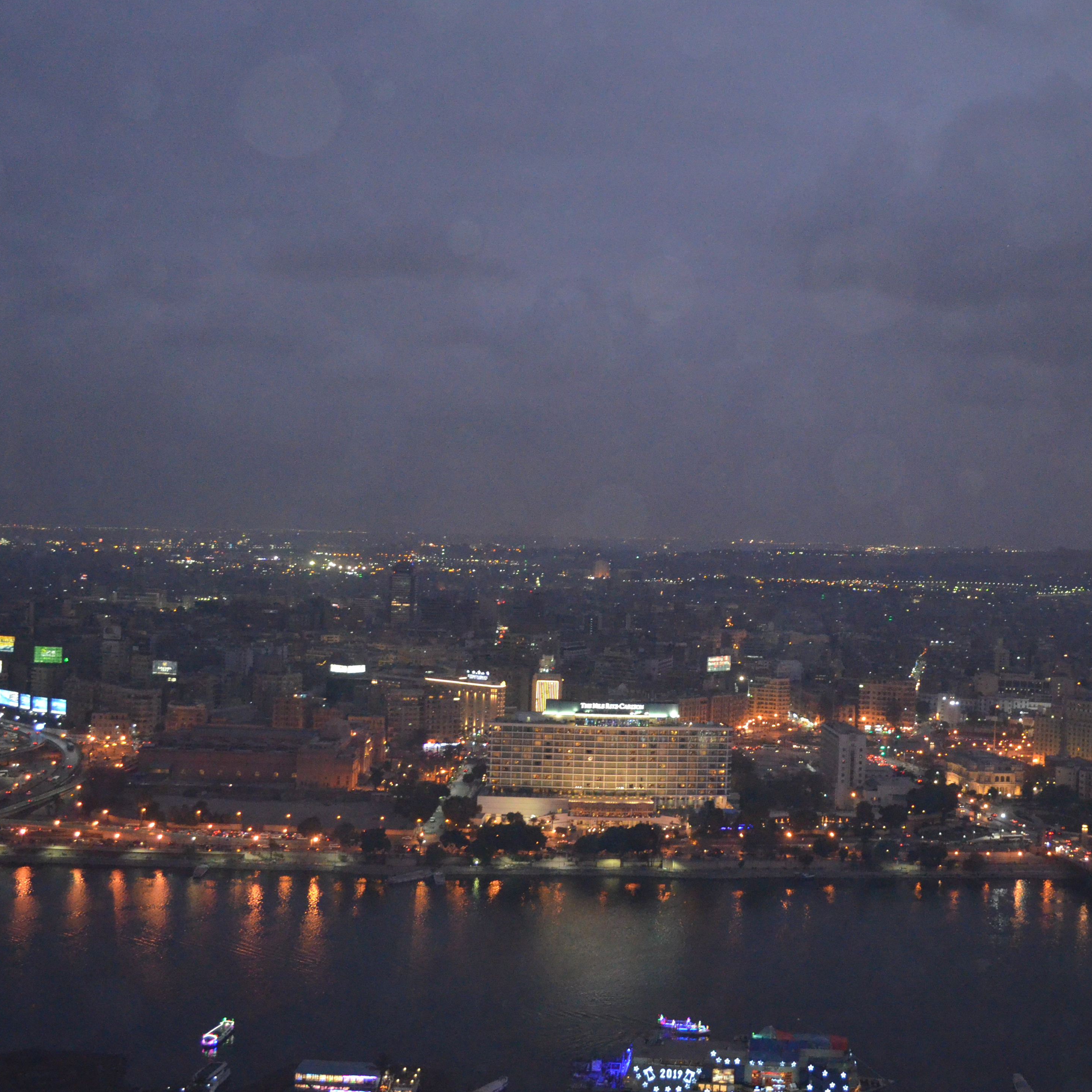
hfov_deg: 42.2
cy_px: 528
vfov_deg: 42.8
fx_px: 1392
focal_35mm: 39
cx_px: 732
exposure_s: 1/60
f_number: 3.5
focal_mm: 18
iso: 3200
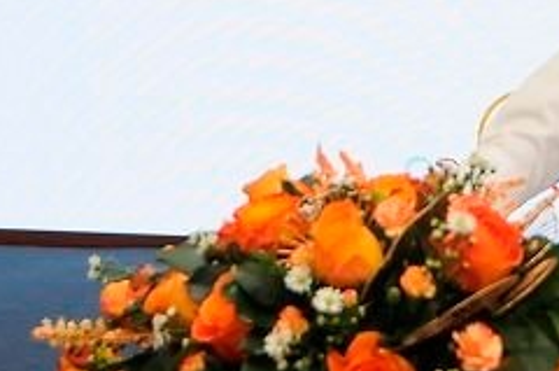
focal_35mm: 180
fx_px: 2789
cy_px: -106
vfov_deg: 7.5
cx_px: 547
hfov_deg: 11.3
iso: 800
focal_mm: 36
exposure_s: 1/80
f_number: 7.1
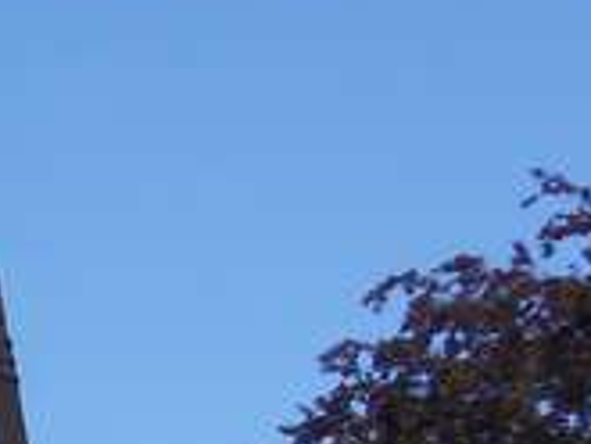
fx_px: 4066
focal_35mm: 238
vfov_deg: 6.1
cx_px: -634
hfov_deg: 7.9
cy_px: 798
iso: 64
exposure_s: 1/320
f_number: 4.6
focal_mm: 8.7
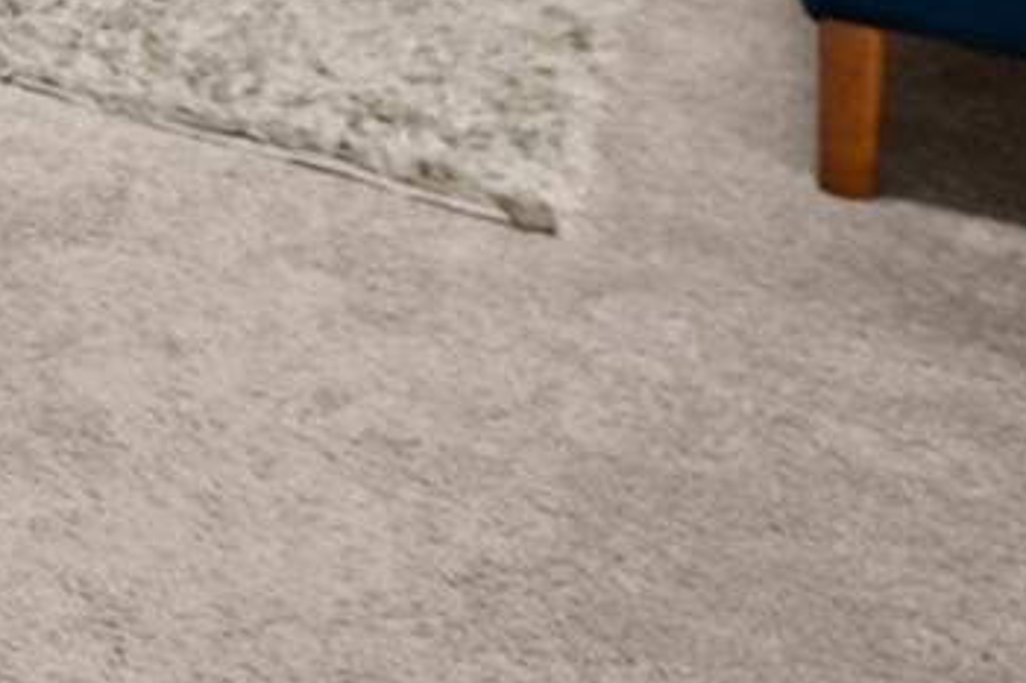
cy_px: -706
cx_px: -668
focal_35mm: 64
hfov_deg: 22.8
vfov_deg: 16.1
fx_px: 1823
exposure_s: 1/4
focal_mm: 14
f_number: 4
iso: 100
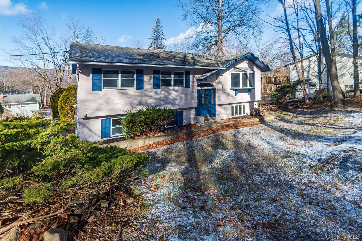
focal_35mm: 15
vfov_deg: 77.3
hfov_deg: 100.4
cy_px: 120
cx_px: 181
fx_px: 151
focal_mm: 10
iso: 100
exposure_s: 1/500
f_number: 4.5
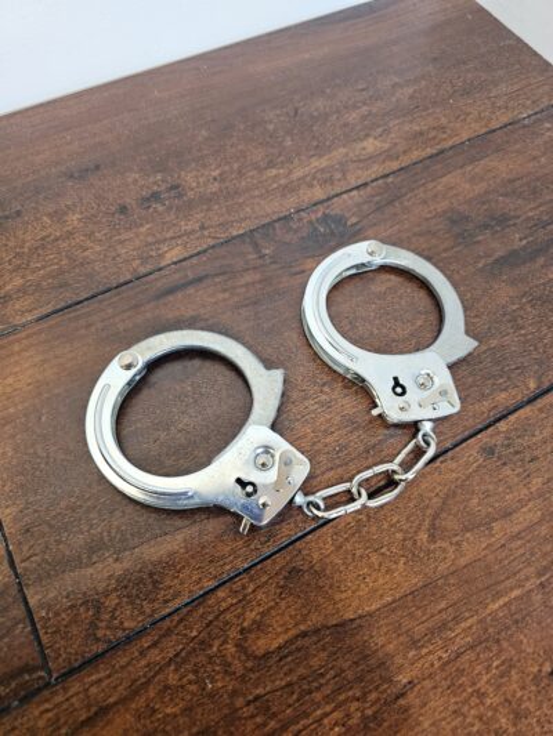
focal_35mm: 23
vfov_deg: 73.9
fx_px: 490
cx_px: 276
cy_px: 368
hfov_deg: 58.9
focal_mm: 6.3
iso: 400
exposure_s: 1/120
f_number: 1.7
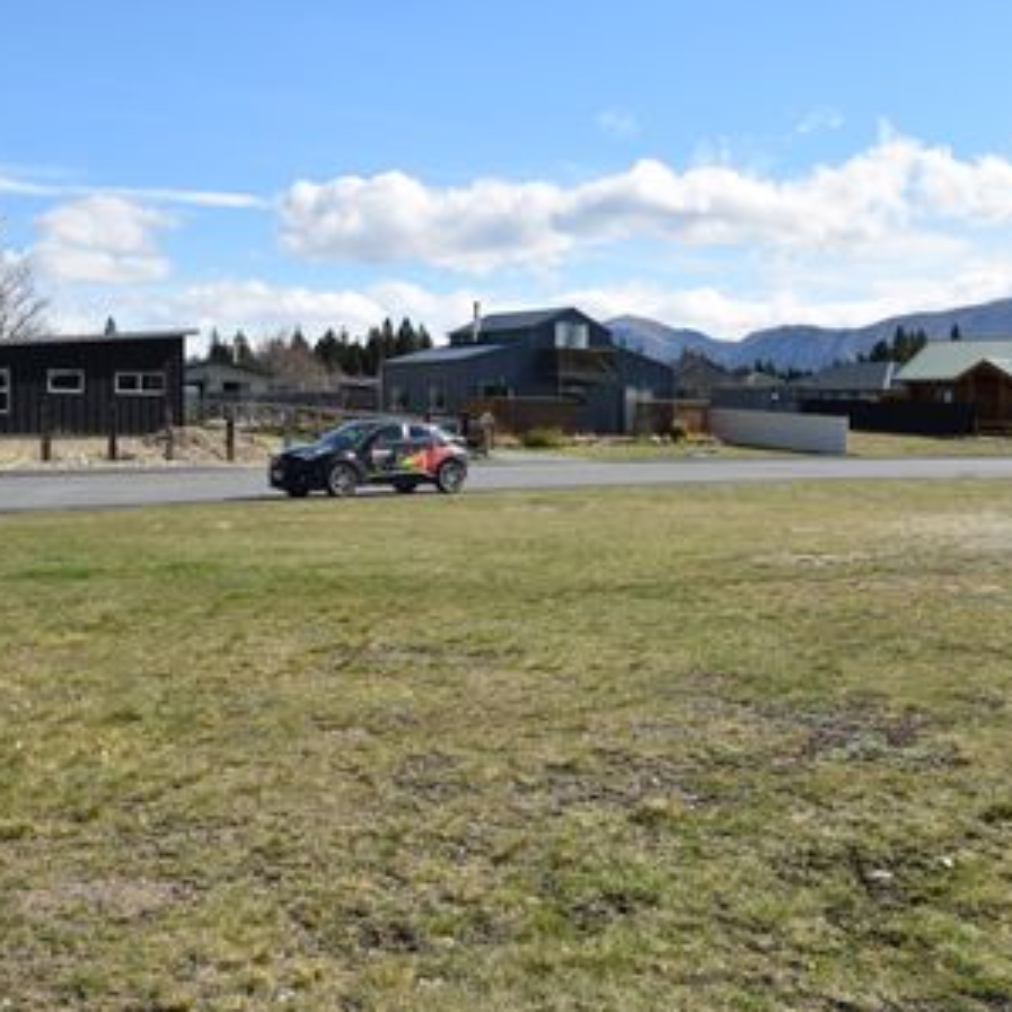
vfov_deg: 41.9
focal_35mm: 40
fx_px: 1323
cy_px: 499
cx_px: 613
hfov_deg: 41.6
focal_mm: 20
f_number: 13
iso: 100
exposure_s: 1/200
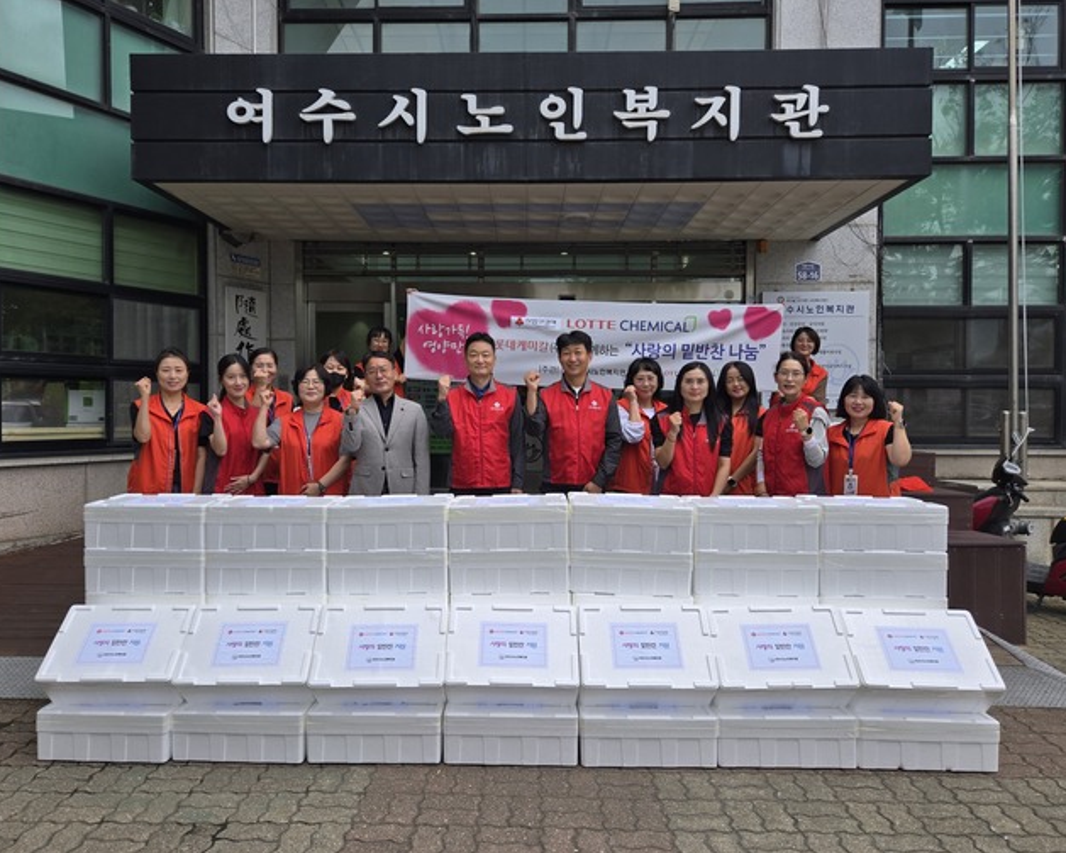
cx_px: 500
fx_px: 789
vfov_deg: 56.8
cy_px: 416
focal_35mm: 25
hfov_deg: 68.0
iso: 80
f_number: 1.8
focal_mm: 5.4
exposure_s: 1/1208
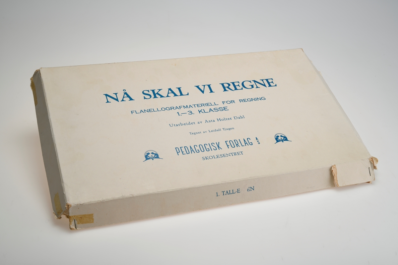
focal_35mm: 52
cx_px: 199
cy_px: 132
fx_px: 575
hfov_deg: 38.2
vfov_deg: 26.0
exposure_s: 1/160
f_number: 13
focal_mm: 52
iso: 64
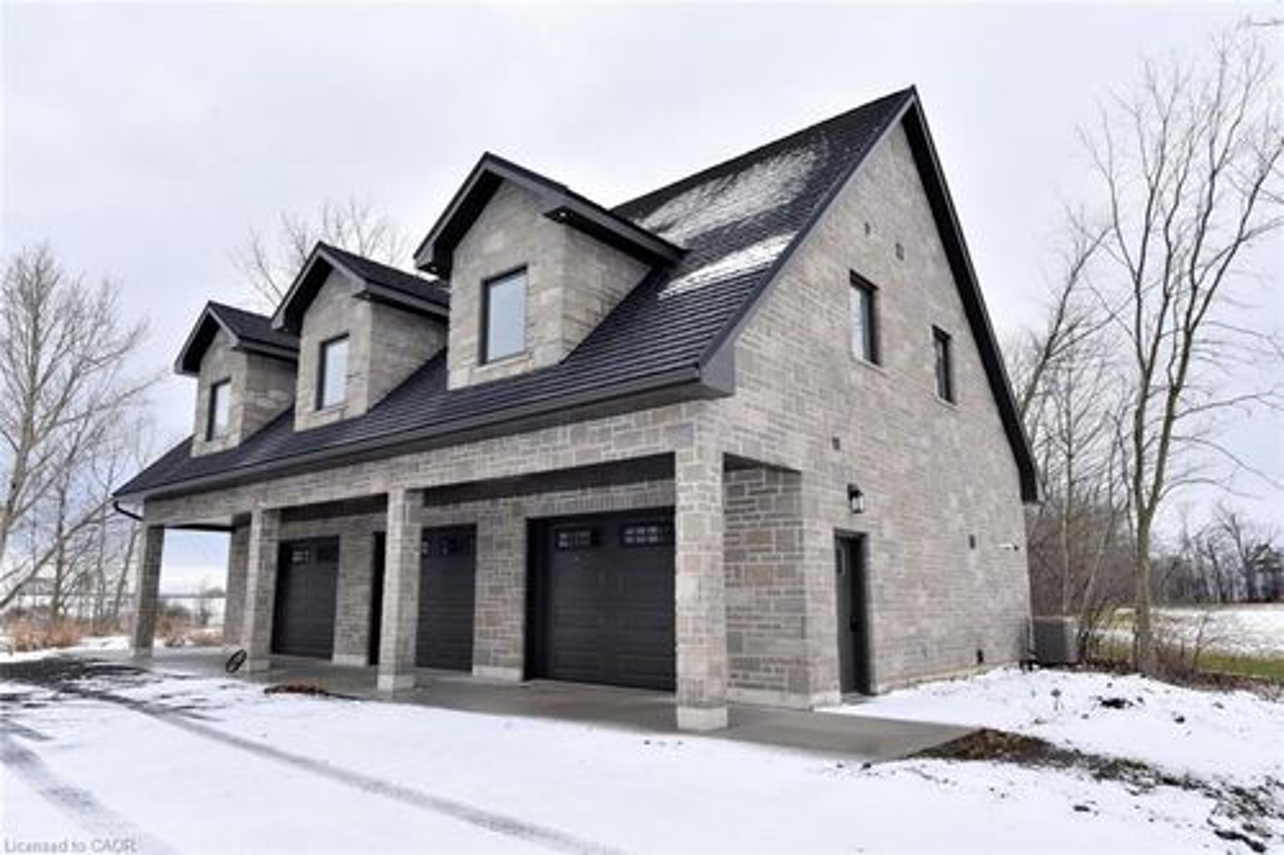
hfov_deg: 84.0
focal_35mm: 20
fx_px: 713
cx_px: 642
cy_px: 428
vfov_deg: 61.9
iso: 500
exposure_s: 1/500
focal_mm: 20
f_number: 11
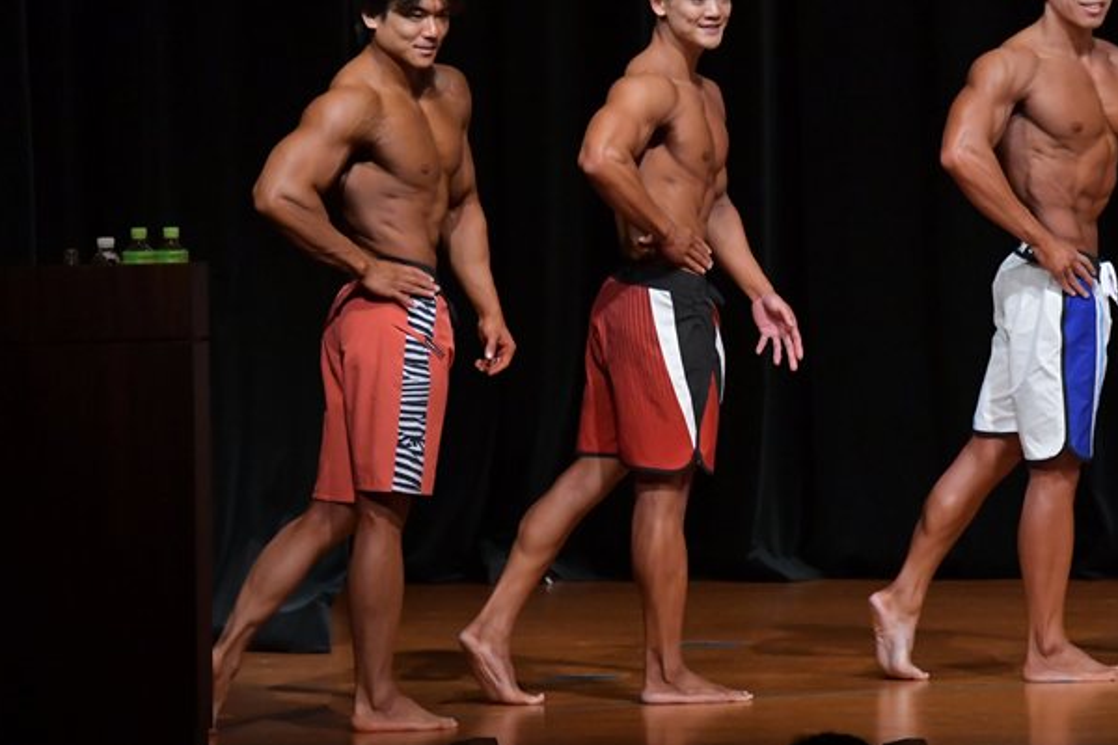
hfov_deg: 5.6
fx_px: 11428
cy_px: 270
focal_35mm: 368
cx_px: 681
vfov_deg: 3.7
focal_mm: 190
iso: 5000
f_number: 5.6
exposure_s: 1/400
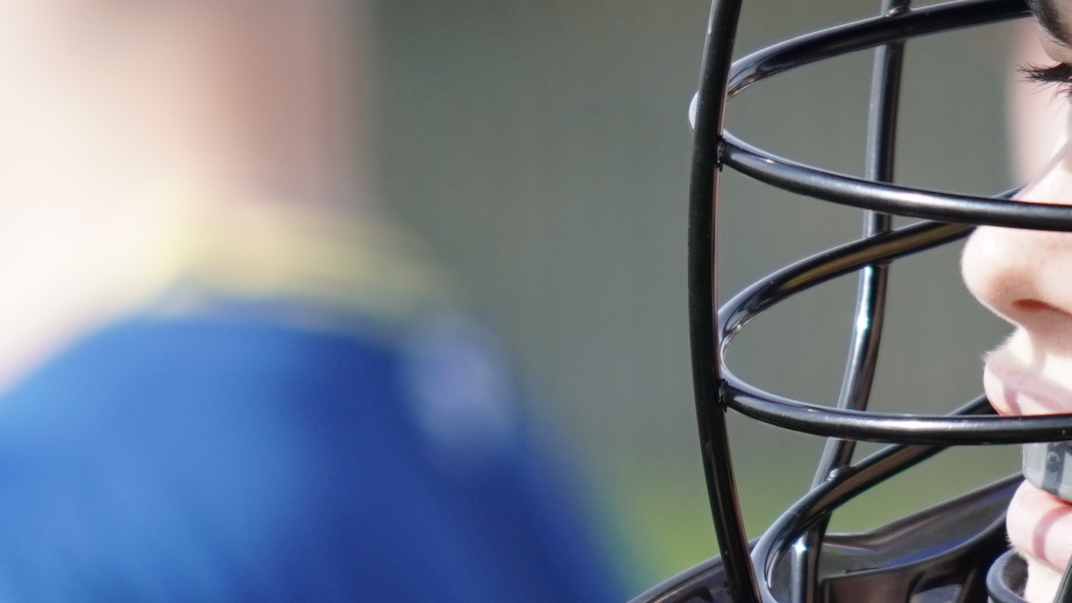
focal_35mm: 1074
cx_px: 649
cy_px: 370
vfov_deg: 1.1
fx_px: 30528
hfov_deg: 2.0
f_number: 4
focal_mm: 177
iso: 250
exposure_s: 1/1000
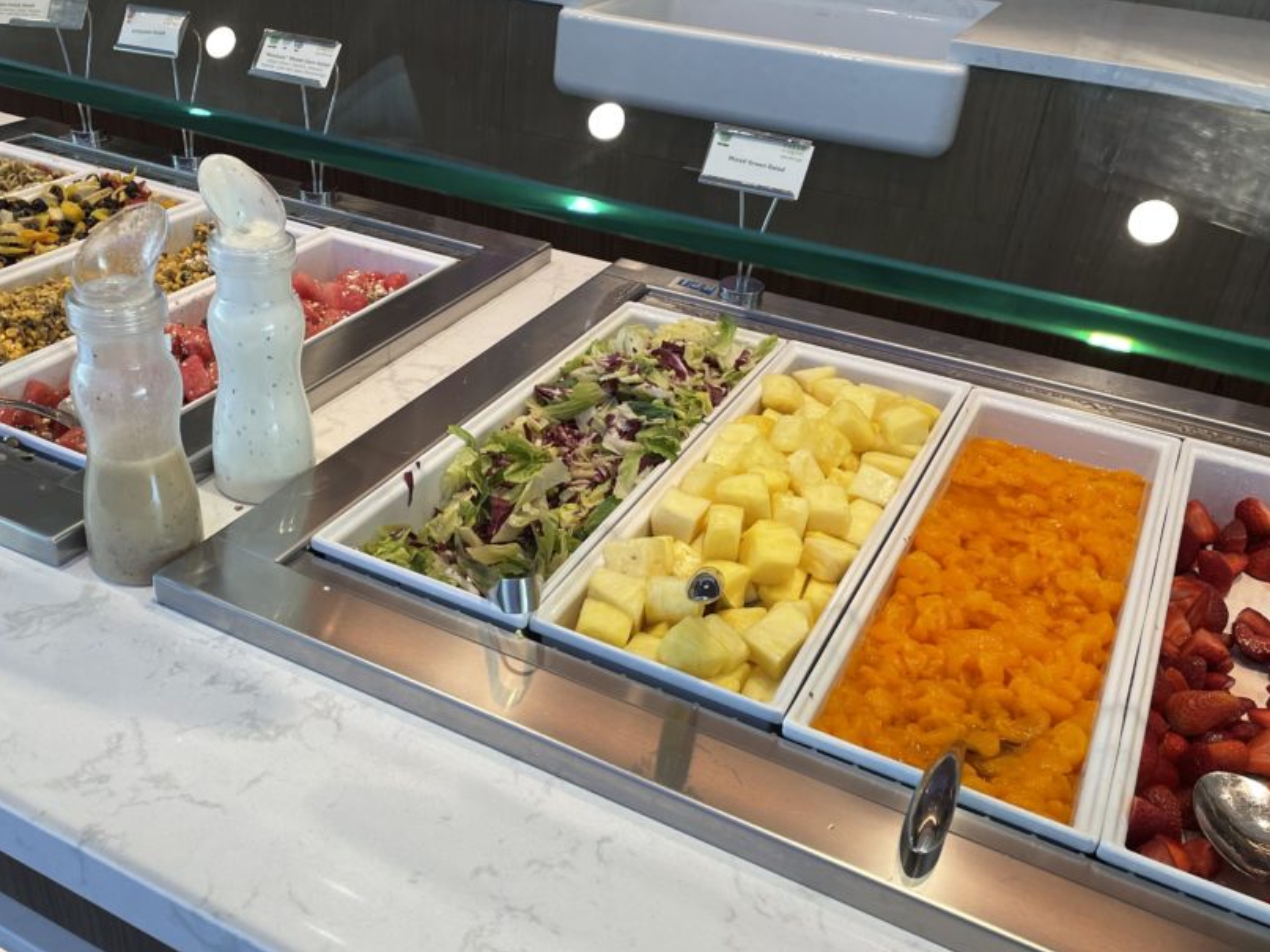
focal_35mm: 33
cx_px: 488
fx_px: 1211
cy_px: 551
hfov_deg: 54.8
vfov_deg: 42.8
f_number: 1.6
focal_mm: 4.2
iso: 100
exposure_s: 1/117
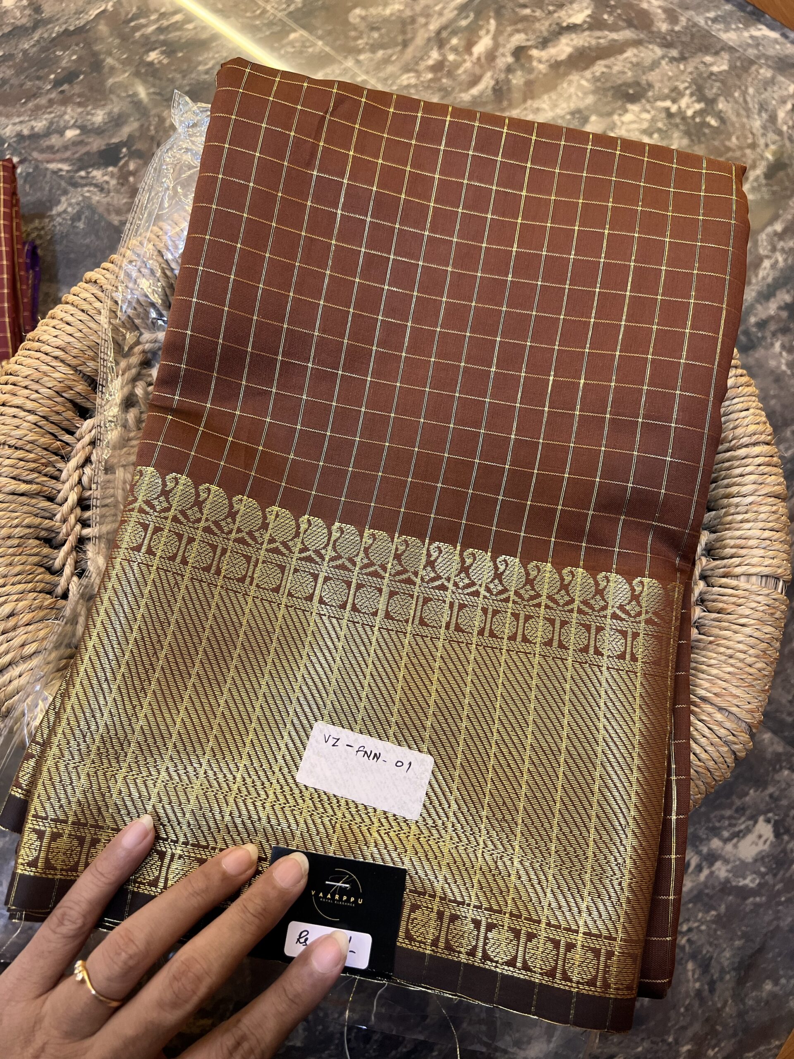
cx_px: 397
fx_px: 795
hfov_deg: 53.1
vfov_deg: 67.3
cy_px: 530
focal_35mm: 26
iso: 125
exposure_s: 1/105
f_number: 1.5
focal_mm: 5.7
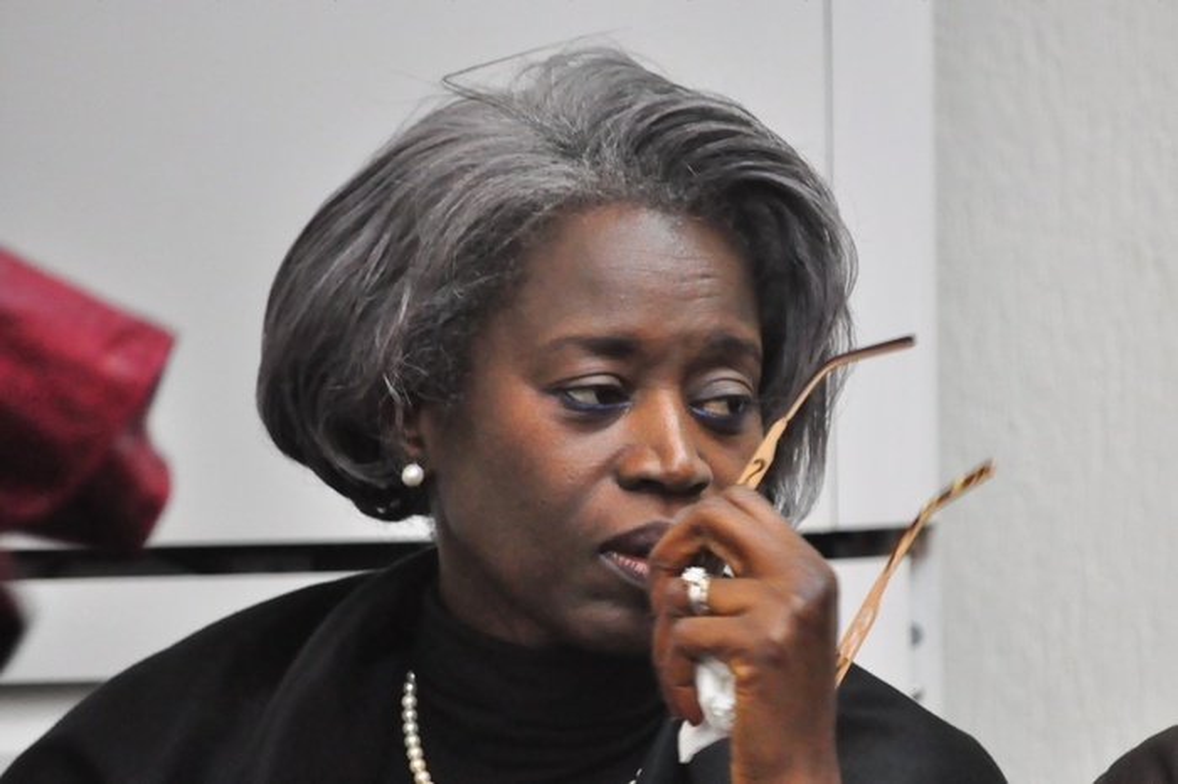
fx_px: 9812
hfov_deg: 6.9
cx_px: 589
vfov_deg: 4.6
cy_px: 392
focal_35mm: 300
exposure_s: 1/30
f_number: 5.6
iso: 3200
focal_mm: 200
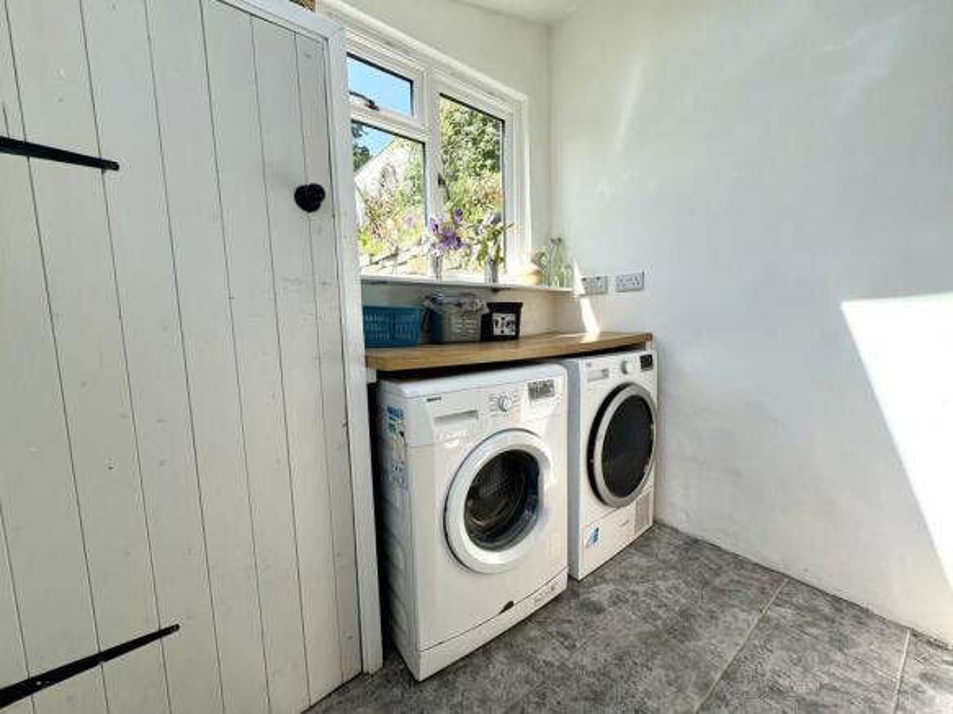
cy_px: 357
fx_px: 385
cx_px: 476
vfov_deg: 85.7
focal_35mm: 14
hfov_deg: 102.1
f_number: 2.2
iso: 40
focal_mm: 2.22
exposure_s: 1/416
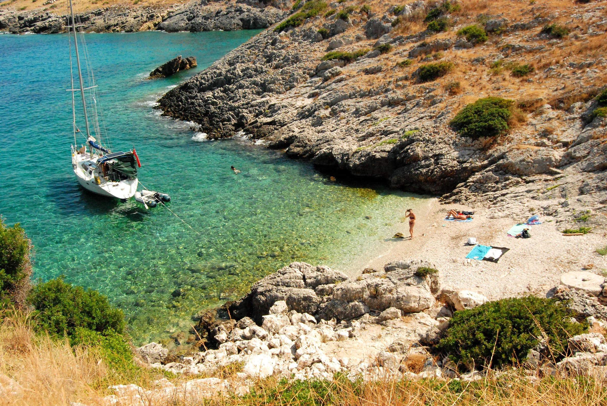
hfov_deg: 61.9
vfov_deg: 43.7
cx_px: 304
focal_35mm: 30
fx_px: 506
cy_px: 203
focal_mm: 20
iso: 1600
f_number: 7.1
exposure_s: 1/4000
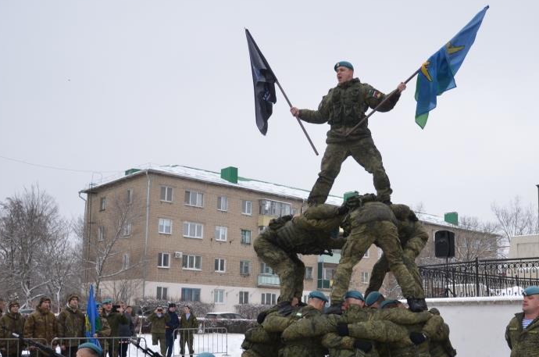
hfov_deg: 41.4
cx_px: 377
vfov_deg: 28.5
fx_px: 698
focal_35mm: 47
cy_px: 241
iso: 100
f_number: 4
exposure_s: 1/250
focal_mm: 21
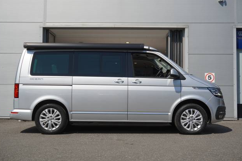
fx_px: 299
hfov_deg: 44.0
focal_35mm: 45
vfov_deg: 30.2
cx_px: 118
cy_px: 80
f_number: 5.6
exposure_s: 1/400
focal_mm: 29
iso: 100
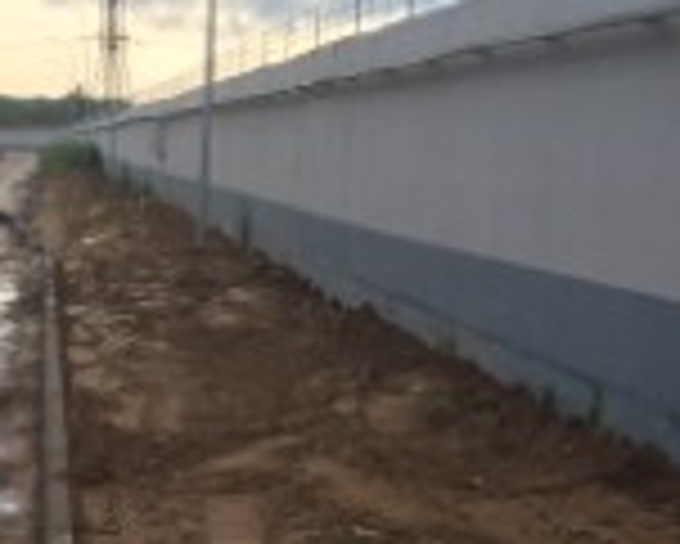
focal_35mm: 75
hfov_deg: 24.8
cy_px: 526
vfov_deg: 19.9
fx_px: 1510
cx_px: 104
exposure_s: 1/264
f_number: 2.2
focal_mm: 4.15
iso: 32
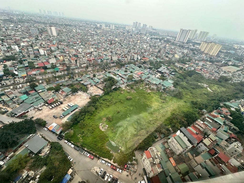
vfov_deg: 85.7
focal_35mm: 14
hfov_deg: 102.1
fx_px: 99
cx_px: 122
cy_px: 92
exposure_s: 1/530
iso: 40
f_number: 2.2
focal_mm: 2.22
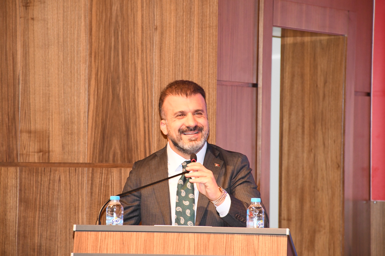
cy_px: 128
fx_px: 2245
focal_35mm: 210
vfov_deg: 6.5
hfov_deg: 9.8
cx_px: 192
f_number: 6.3
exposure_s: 1/60
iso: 2800
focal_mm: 140
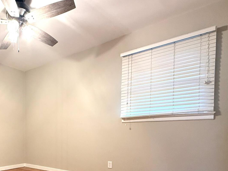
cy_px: 140
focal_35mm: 27
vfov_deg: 48.1
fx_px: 178
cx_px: 36
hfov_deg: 58.6
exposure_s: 1/60
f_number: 2.2
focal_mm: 2.22
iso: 320
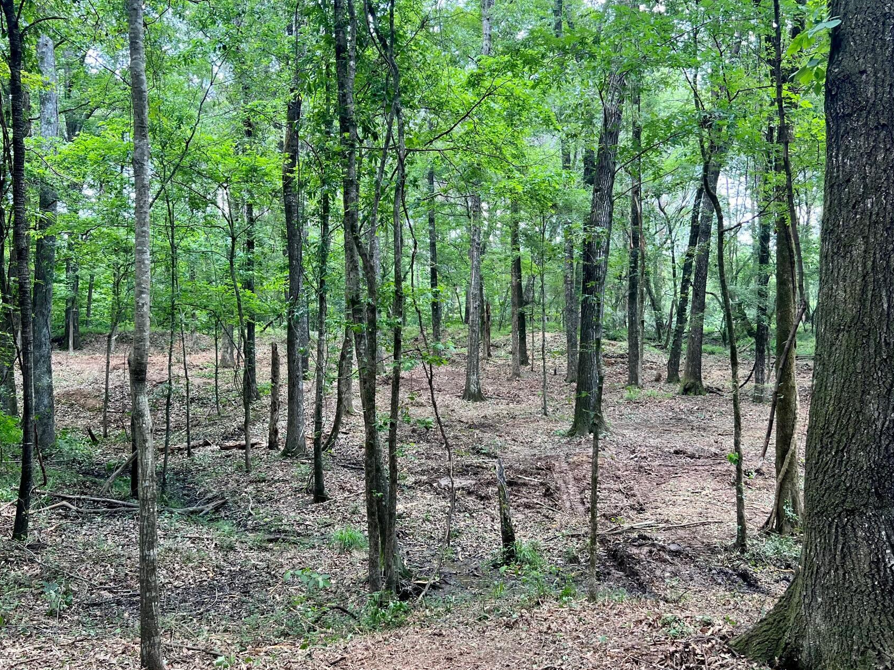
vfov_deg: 45.4
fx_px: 801
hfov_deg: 58.3
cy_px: 349
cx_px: 486
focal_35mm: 31
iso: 80
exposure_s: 1/121
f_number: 1.5
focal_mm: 5.7
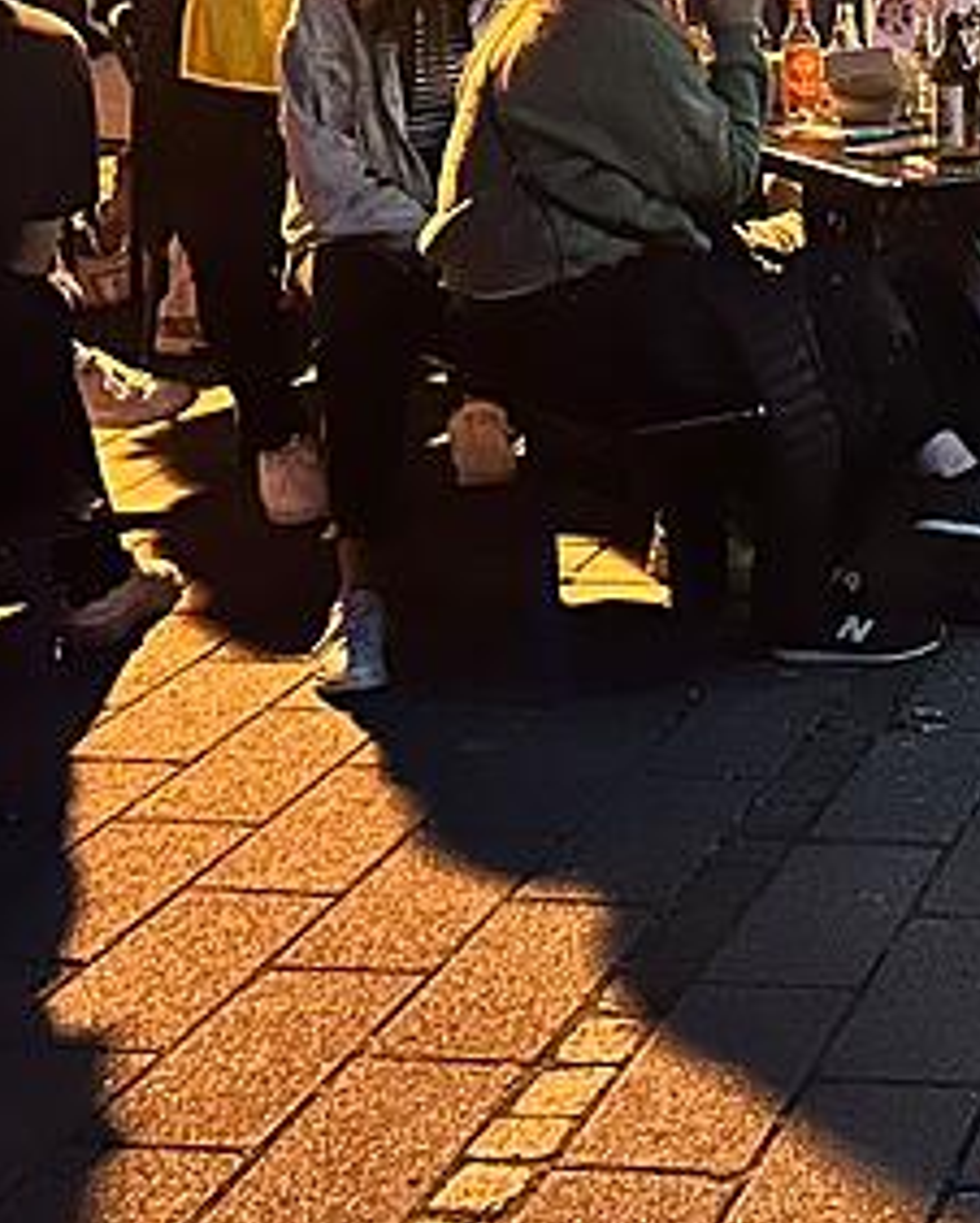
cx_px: 1481
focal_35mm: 75
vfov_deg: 24.5
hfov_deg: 18.2
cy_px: 89
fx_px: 2716
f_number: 1.5
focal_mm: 5.7
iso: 1000
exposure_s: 1/25
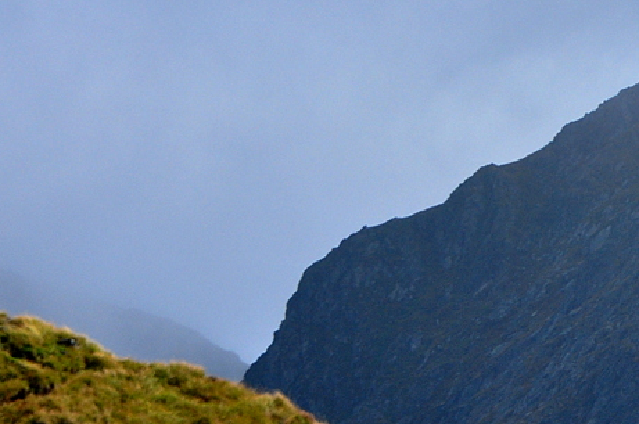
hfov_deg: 5.0
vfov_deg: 3.3
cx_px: 800
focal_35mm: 410
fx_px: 7273
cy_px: 258
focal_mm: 105
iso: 400
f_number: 9
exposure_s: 1/1250
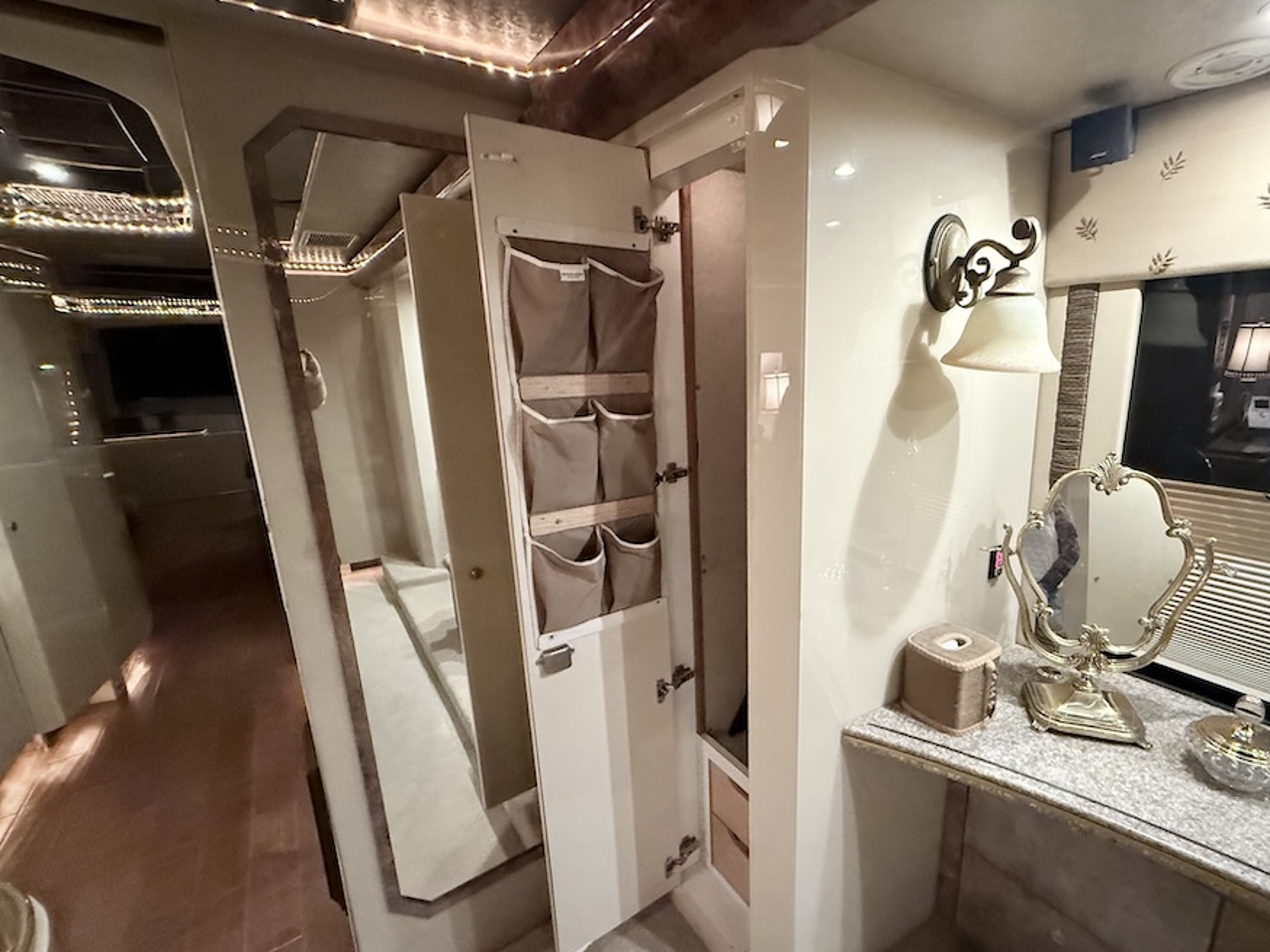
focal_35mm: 16
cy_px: 492
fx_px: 587
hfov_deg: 94.0
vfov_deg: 78.1
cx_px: 716
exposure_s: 1/60
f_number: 2.2
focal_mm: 2.22
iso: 800
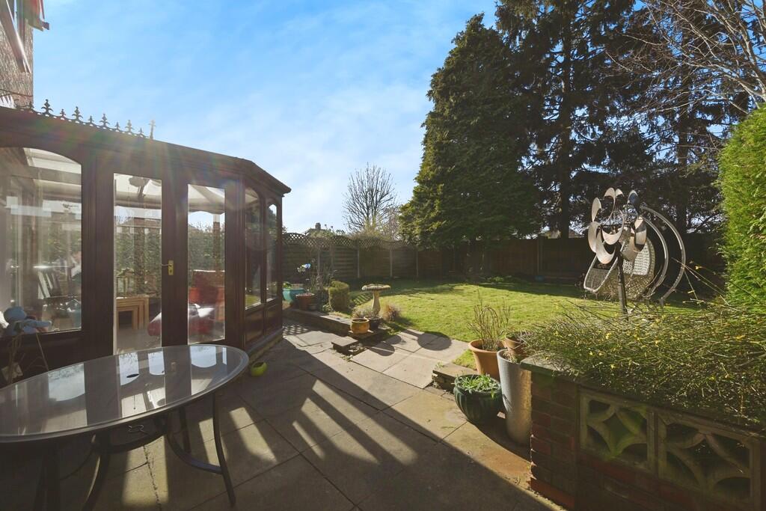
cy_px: 256
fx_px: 298
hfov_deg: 104.2
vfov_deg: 81.2
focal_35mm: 14
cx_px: 383
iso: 100
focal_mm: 14
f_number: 8
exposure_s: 1/250
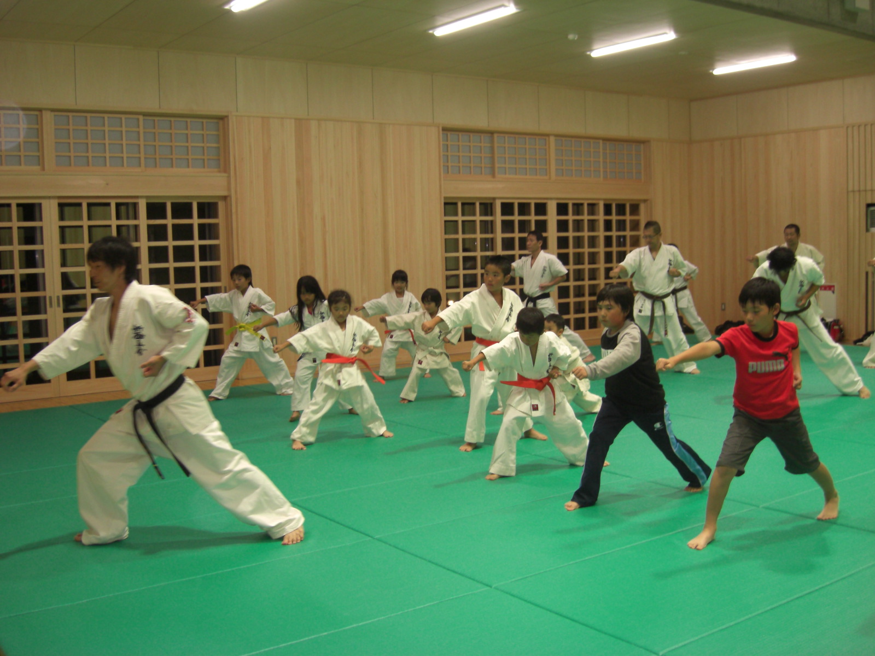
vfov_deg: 37.7
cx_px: 438
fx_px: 961
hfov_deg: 49.0
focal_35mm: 38
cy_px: 328
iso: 200
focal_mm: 7.9
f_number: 2.8
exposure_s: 1/80
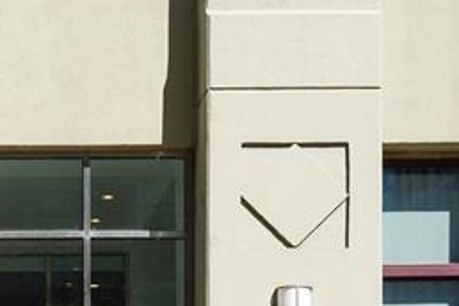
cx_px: -94
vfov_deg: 9.6
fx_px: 1772
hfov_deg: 14.3
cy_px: 434
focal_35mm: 139
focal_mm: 35
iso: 50
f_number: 11
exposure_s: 1/60
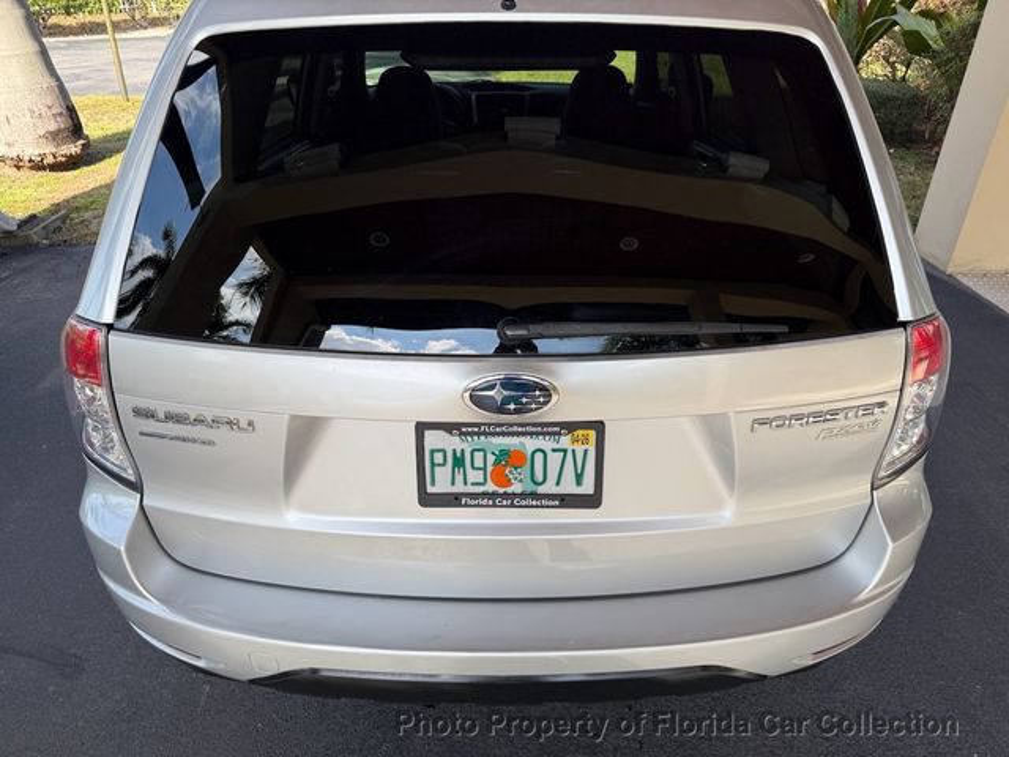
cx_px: 504
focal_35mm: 24
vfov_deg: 56.8
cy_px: 378
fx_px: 700
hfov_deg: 71.6
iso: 80
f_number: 1.78
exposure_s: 1/1122
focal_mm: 6.76
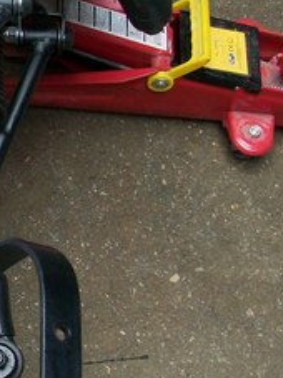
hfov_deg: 14.3
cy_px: 132
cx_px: -151
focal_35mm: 96
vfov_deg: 20.4
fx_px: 1047
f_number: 2.8
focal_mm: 5.7
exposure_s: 1/100
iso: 80
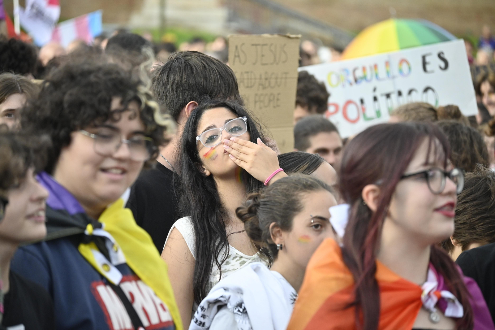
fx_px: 3299
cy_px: 165
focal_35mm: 240
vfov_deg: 5.7
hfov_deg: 8.6
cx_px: 248
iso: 1000
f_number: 5.6
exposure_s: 1/1000
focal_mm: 160
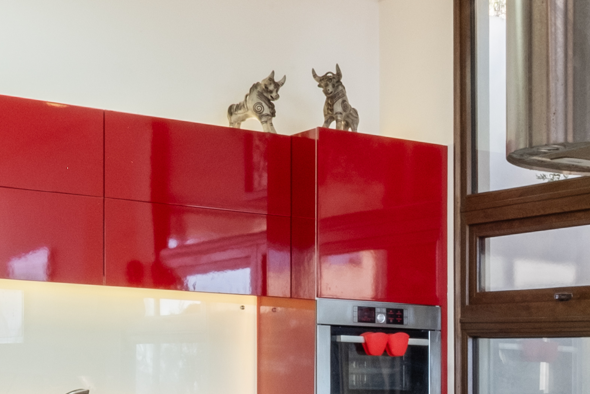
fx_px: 1164
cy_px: 481
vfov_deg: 18.2
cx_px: 436
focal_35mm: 71
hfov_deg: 28.1
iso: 200
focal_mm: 12
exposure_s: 1/2
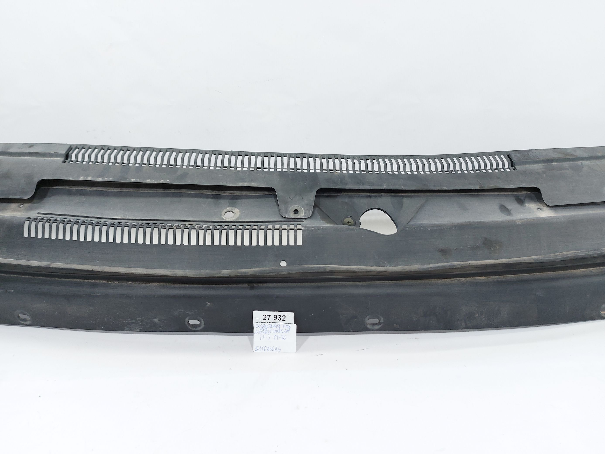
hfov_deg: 71.6
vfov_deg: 56.8
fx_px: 419
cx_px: 302
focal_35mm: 24
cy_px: 227
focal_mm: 5.23
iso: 64
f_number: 1.8
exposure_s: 1/50
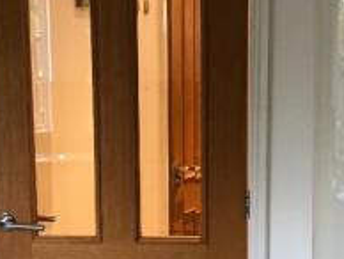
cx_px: 152
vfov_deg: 17.5
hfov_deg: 23.2
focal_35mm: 84
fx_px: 836
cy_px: 200
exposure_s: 1/17
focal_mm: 4
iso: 50
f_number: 1.8
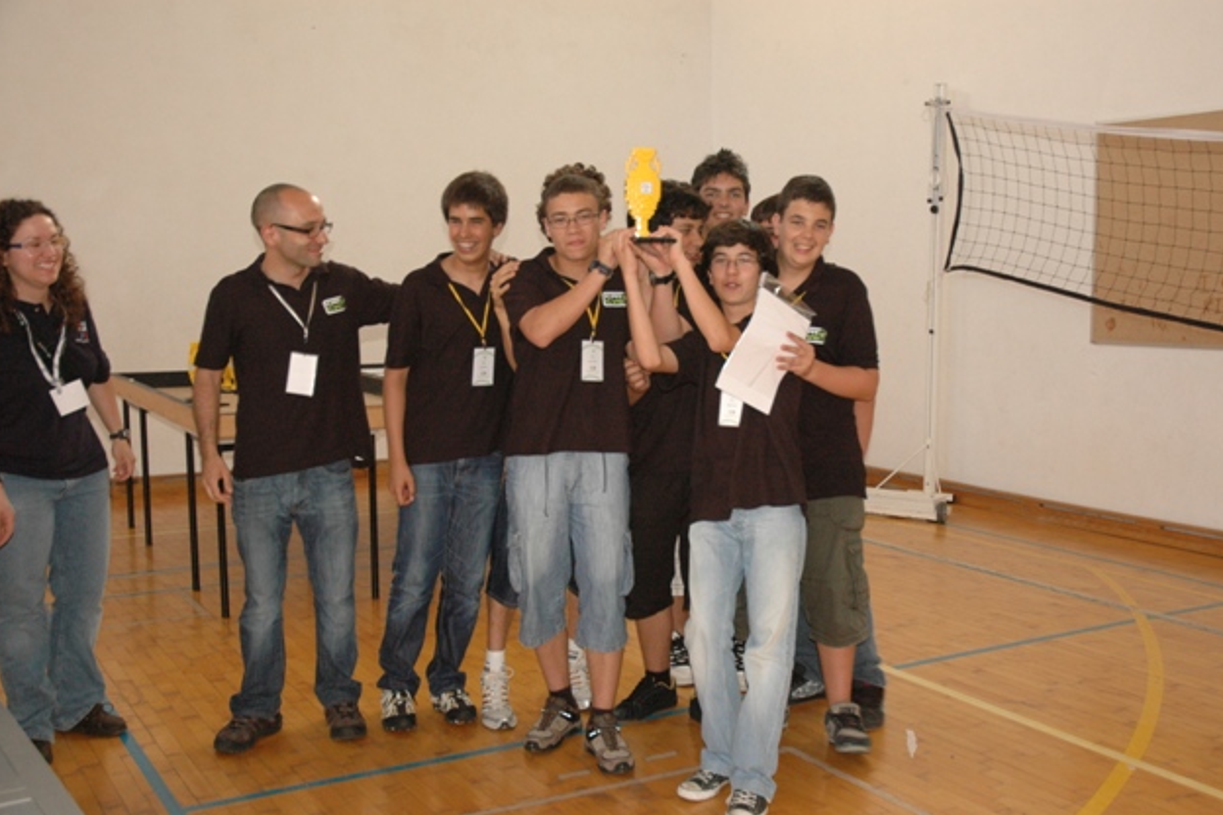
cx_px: 621
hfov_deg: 46.9
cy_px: 415
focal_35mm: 42
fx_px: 1410
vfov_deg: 32.2
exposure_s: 1/60
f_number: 4
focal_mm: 27
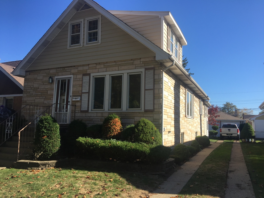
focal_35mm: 29
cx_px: 132
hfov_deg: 61.7
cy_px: 99
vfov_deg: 48.2
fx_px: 221
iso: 32
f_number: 2.2
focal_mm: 4.15
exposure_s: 1/1319
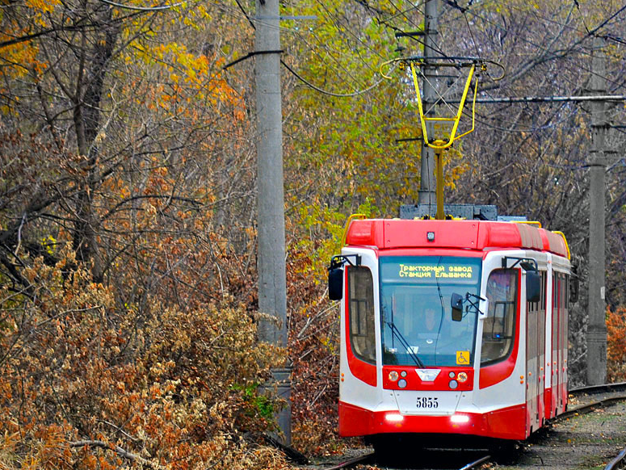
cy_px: 249
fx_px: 7866
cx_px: 455
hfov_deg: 4.6
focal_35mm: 435
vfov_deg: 3.4
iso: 400
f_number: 5.3
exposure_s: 1/250
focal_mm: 195
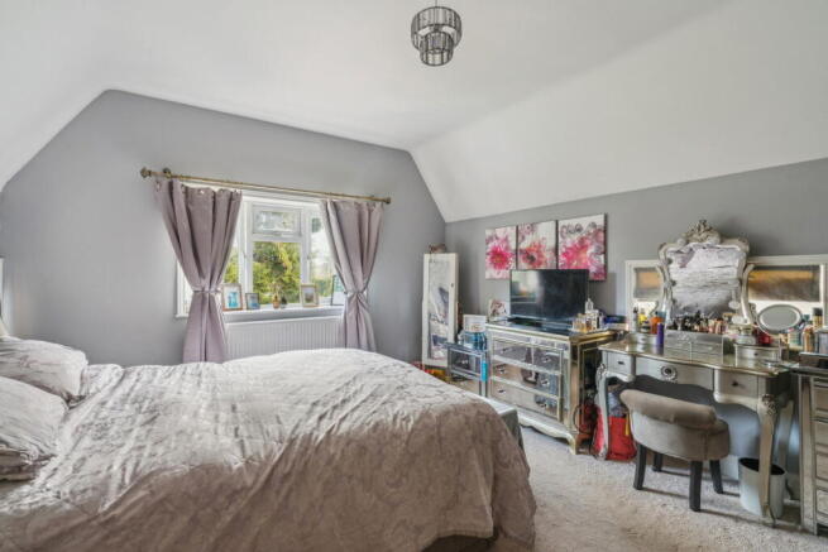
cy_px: 276
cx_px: 414
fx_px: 368
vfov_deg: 73.8
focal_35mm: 16
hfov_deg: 96.7
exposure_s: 1/8
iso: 640
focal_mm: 16
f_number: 11
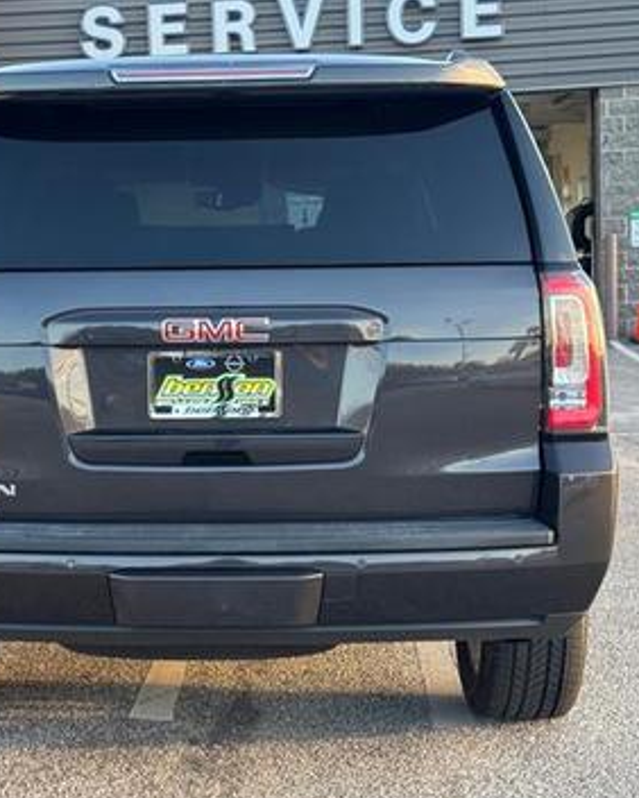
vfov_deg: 28.3
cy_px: 390
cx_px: 177
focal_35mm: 67
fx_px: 1583
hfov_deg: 22.7
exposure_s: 1/171
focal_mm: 6.76
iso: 80
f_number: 1.78
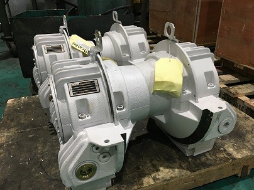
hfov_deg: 61.7
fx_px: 213
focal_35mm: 29
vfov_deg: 48.2
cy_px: 95
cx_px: 127
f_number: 2.2
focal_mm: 4.15
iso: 160
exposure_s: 1/33
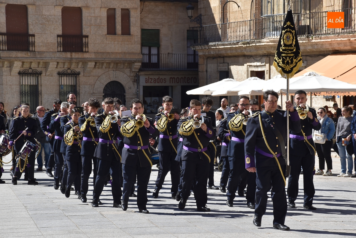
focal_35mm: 128
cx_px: 178
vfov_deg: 10.8
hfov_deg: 16.1
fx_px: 1262
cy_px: 119
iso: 200
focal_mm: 85
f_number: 9
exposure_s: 1/320
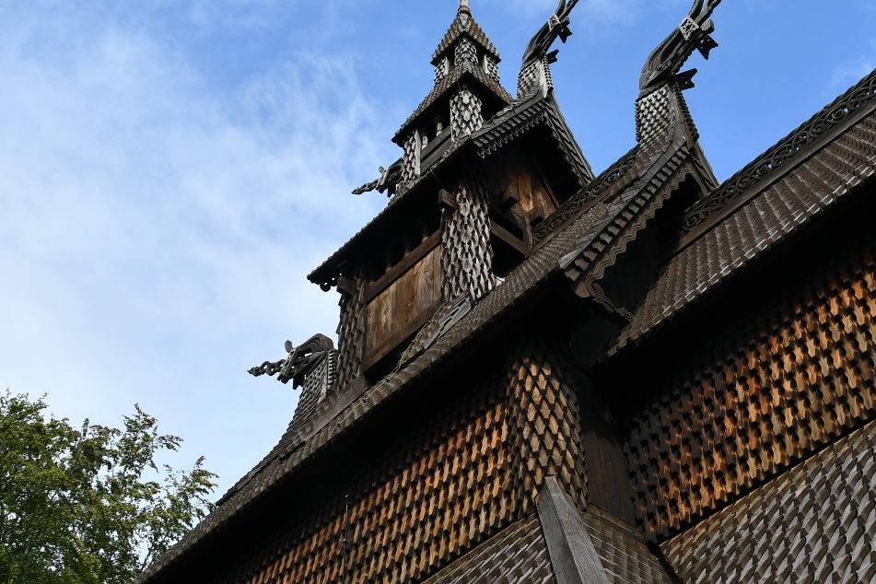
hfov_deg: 42.2
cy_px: 315
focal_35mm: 46
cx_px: 584
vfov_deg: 29.2
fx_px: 1119
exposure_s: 1/250
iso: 100
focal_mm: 18
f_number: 8
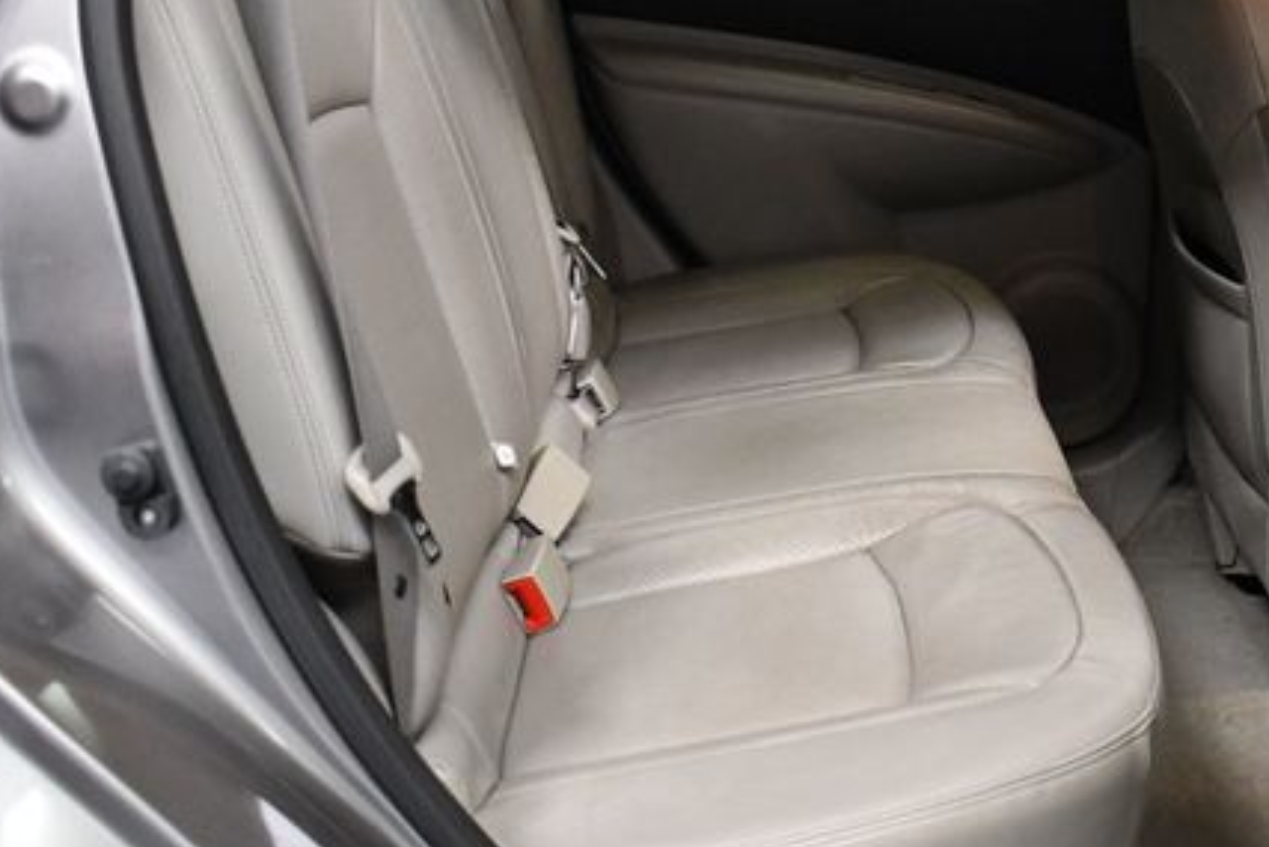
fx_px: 1904
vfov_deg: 25.0
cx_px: 906
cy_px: 321
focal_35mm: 54
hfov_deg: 36.2
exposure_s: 1/125
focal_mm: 18
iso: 3200
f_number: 3.5
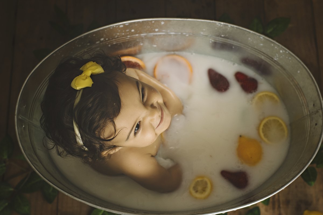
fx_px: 471
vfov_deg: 25.8
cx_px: 162
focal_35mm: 52
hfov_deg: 37.9
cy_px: 108
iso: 400
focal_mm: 35
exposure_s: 1/200
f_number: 3.5
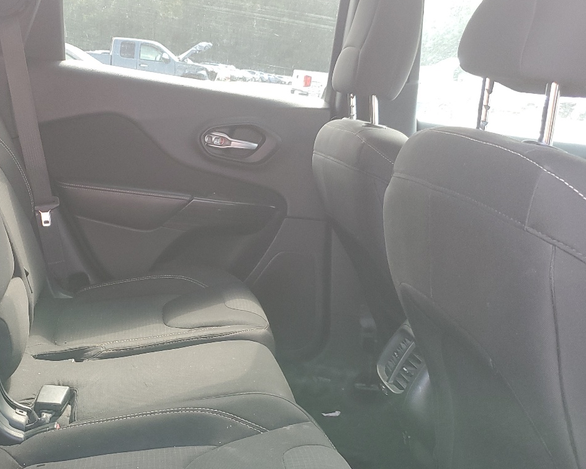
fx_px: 746
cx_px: 173
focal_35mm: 43
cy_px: 295
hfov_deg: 42.0
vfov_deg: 34.7
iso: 68
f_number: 1.5
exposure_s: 1/120
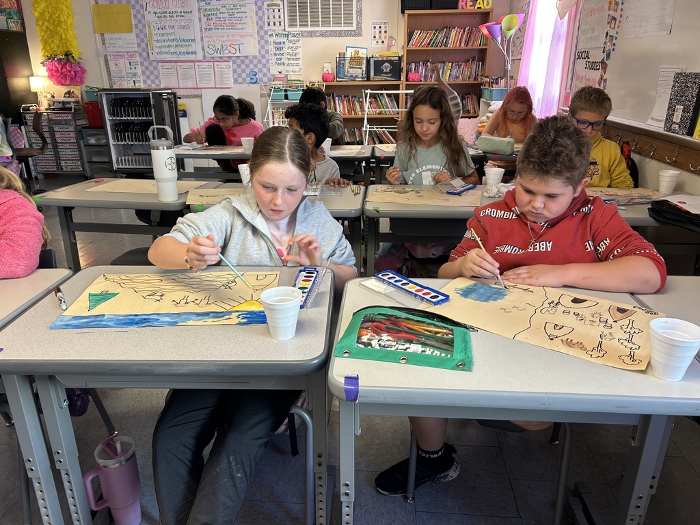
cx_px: 350
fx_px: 526
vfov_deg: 53.1
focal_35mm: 26
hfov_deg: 67.3
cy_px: 262
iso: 64
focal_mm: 5.7
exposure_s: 1/64
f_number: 1.5
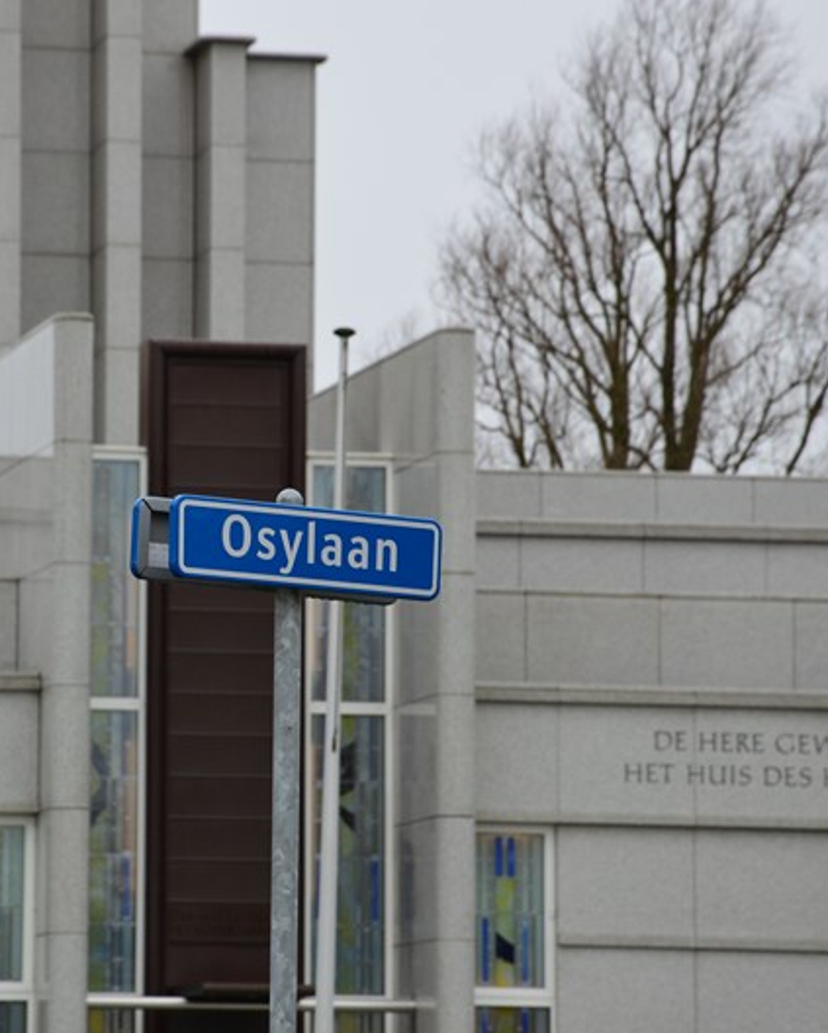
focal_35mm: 224
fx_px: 6847
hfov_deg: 6.9
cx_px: 272
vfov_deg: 8.6
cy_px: 518
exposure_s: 1/200
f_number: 7.1
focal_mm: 105
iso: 400
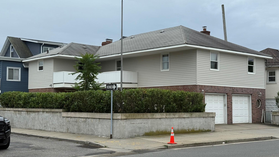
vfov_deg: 22.6
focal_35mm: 53
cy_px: 78
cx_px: 139
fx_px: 392
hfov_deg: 39.2
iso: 64
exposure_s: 1/1795
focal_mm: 6.76
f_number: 1.78
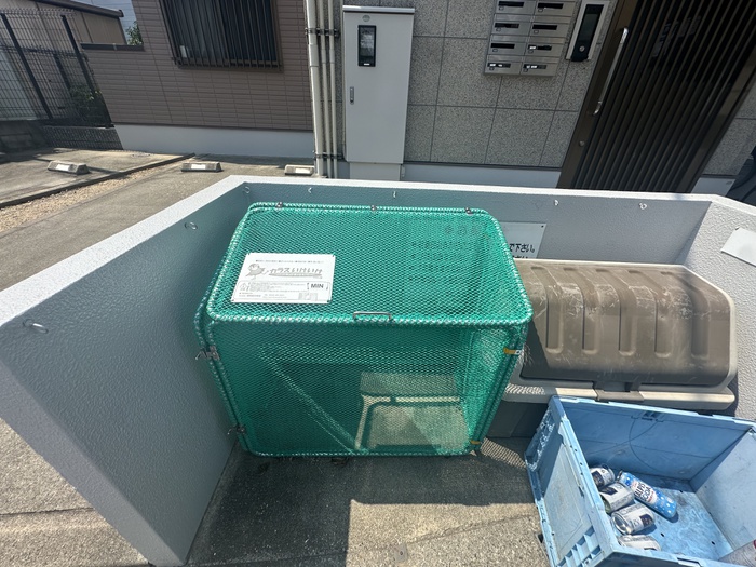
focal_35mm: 14
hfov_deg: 102.1
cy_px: 284
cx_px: 378
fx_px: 306
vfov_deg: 85.7
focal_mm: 2.22
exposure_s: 1/2174
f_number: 2.2
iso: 40
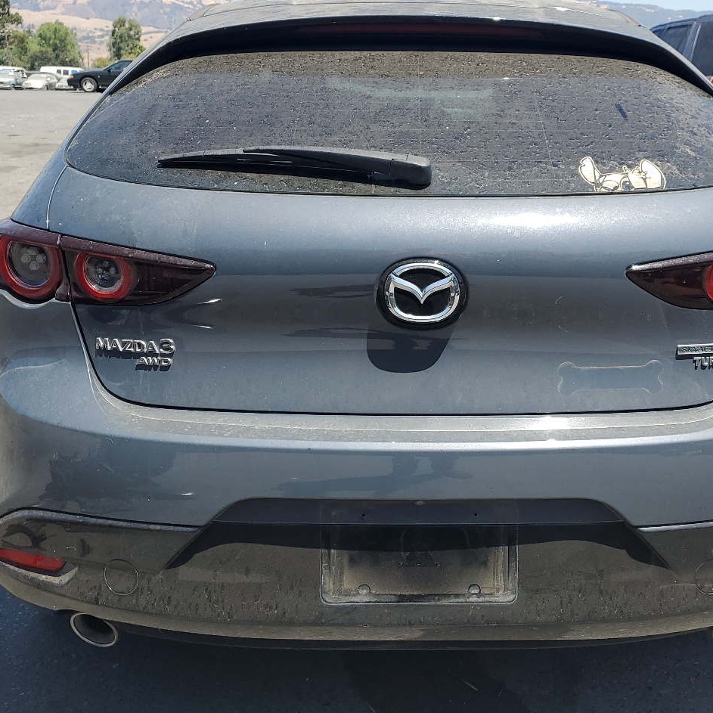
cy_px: 380
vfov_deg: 42.8
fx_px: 909
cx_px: 416
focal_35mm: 39
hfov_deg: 42.7
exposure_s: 1/2000
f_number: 1.5
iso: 50
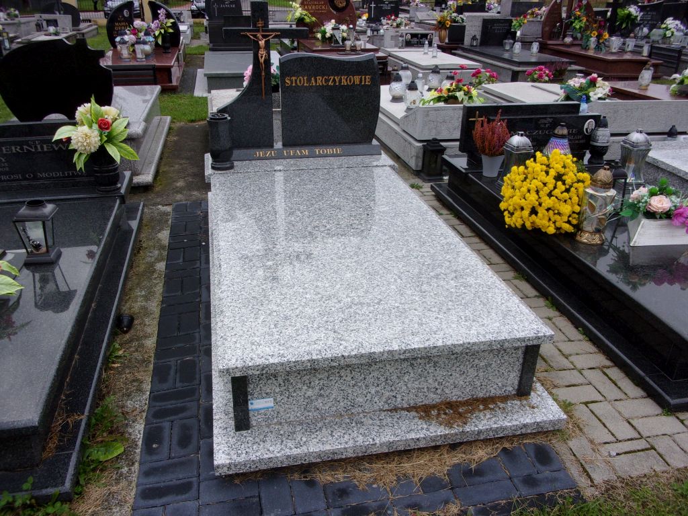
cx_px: 344
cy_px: 258
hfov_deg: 63.4
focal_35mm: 28
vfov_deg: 49.7
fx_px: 557
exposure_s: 1/280
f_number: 3.9
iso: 80
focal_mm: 5.1
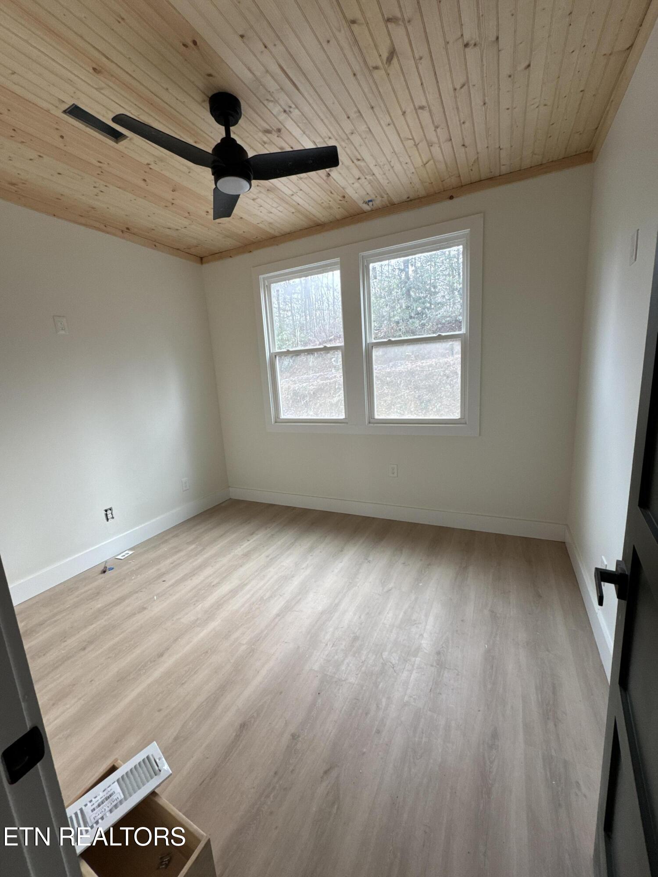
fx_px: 355
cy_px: 438
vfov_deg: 102.1
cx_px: 329
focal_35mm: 14
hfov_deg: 85.7
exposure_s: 1/91
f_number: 2.2
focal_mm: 2.22
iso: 125
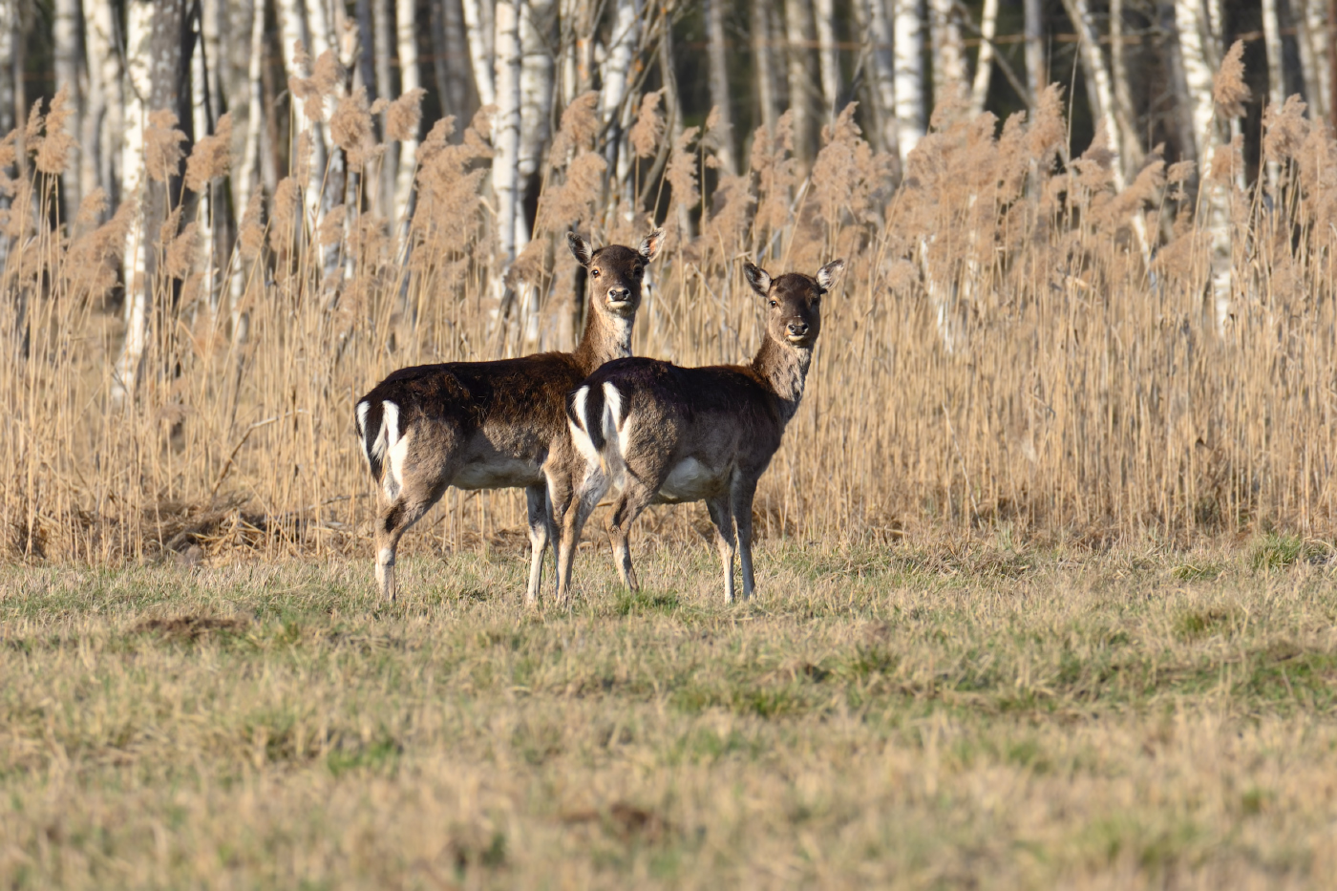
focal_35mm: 300
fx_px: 11140
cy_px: 446
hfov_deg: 6.9
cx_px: 668
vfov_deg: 4.6
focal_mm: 300
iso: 250
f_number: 7.1
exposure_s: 1/640
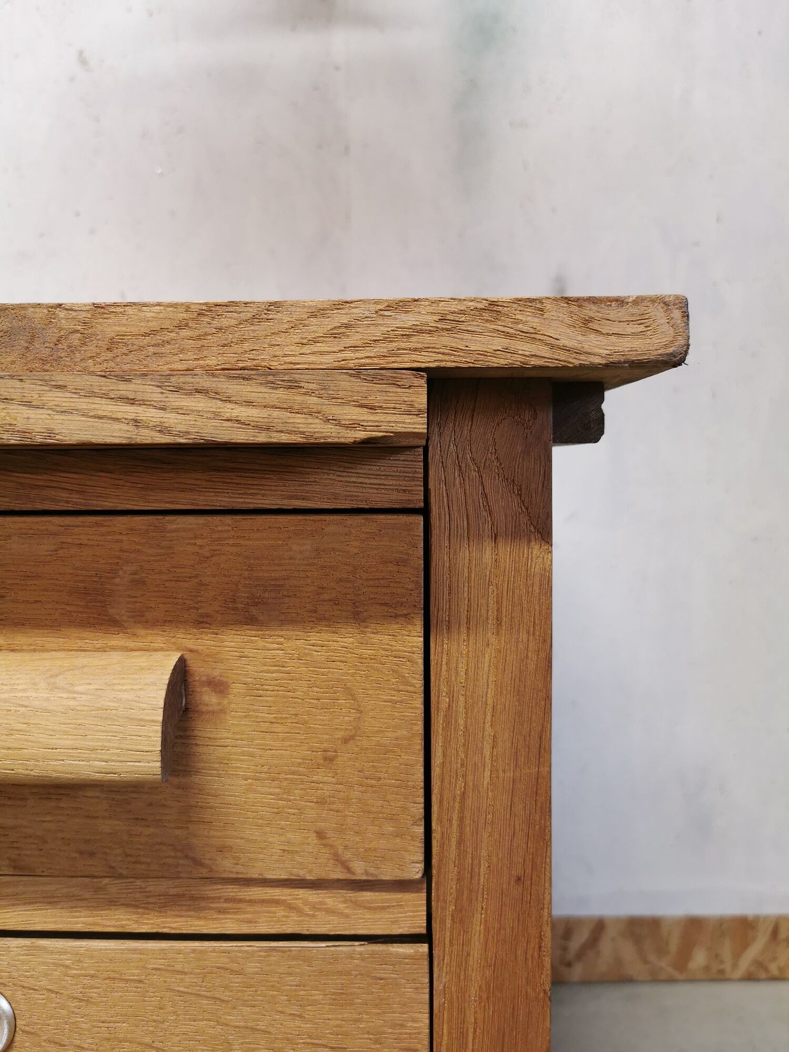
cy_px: 526
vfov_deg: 65.3
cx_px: 394
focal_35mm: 27
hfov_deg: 51.4
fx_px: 821
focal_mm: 5.56
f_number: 1.6
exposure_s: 1/50
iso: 100
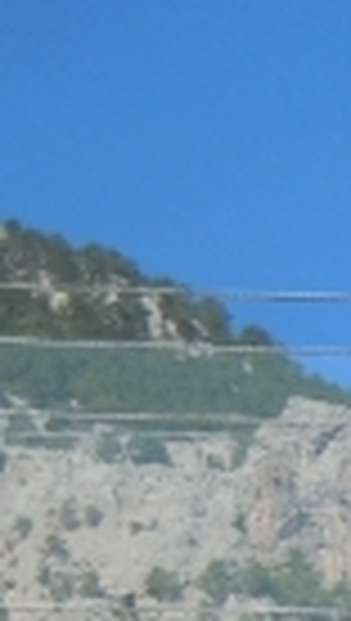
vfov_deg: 6.6
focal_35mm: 322
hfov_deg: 3.7
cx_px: 837
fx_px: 5308
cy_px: 792
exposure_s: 1/400
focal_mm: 12.2
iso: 100
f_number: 4.1
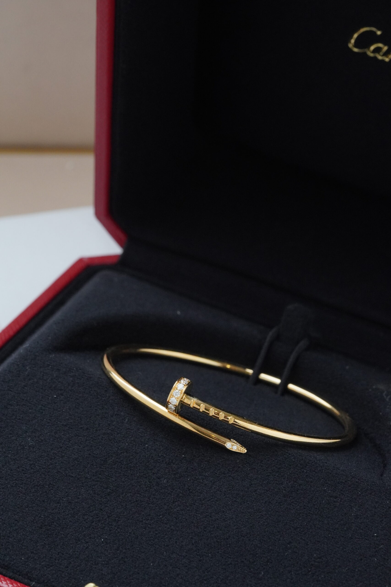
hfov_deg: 13.0
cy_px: 294
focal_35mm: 105
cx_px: 196
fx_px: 1710
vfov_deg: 19.5
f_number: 11
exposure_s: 1/125
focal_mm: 70
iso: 1600
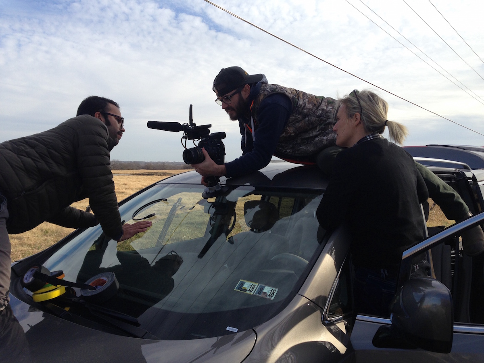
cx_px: 242
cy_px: 182
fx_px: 461
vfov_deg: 42.9
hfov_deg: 55.4
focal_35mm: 33
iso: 50
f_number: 2.4
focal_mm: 4.12
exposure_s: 1/1106
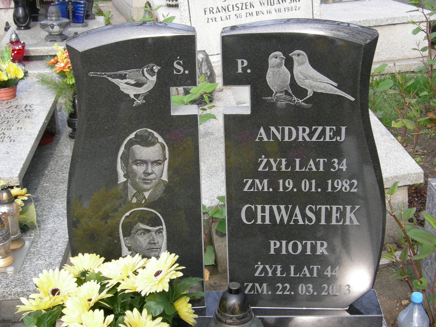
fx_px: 718
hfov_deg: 33.8
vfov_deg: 25.7
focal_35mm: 57
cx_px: 218
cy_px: 164
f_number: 4.7
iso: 64
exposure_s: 1/108
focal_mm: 11.9
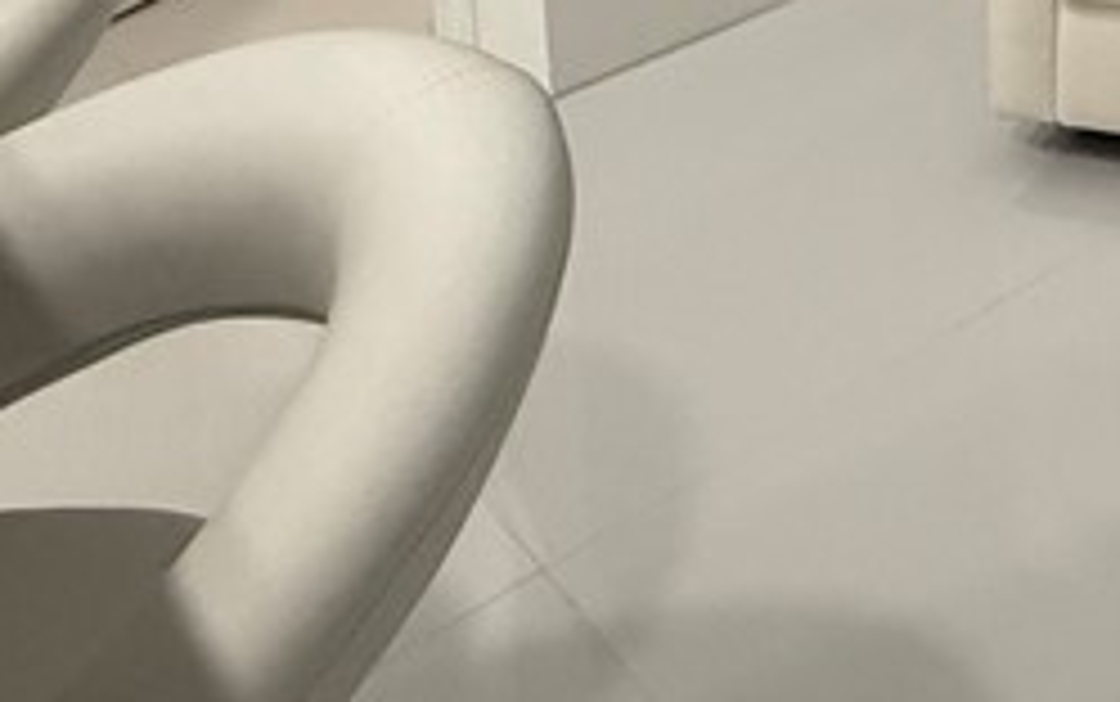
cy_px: -774
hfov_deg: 24.9
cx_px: 1718
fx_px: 1863
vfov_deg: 15.8
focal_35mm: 61
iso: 200
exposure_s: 1/60
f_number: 2.2
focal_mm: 2.22
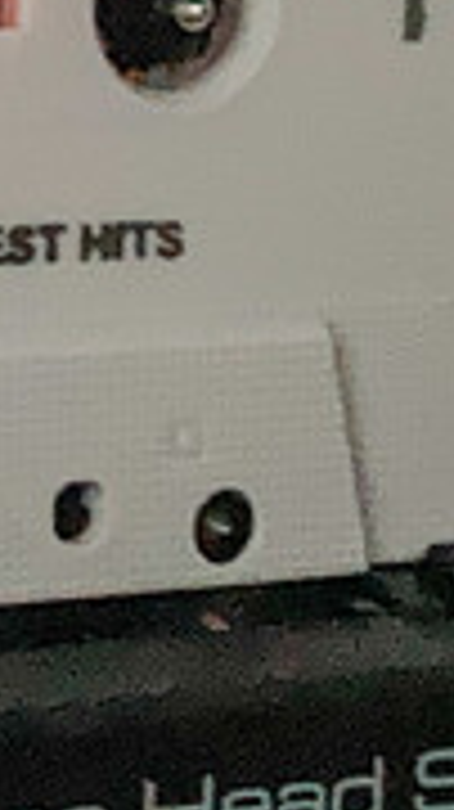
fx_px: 3881
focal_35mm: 181
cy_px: -68
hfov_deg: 6.6
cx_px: -272
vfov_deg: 11.7
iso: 640
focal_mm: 3.99
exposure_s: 1/18
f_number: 1.8
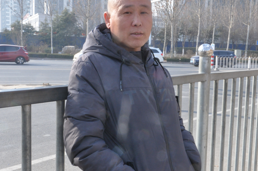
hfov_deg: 35.0
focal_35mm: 57
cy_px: 89
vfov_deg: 23.7
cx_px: 152
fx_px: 408
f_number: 25
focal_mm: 26
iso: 800
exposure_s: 1/60
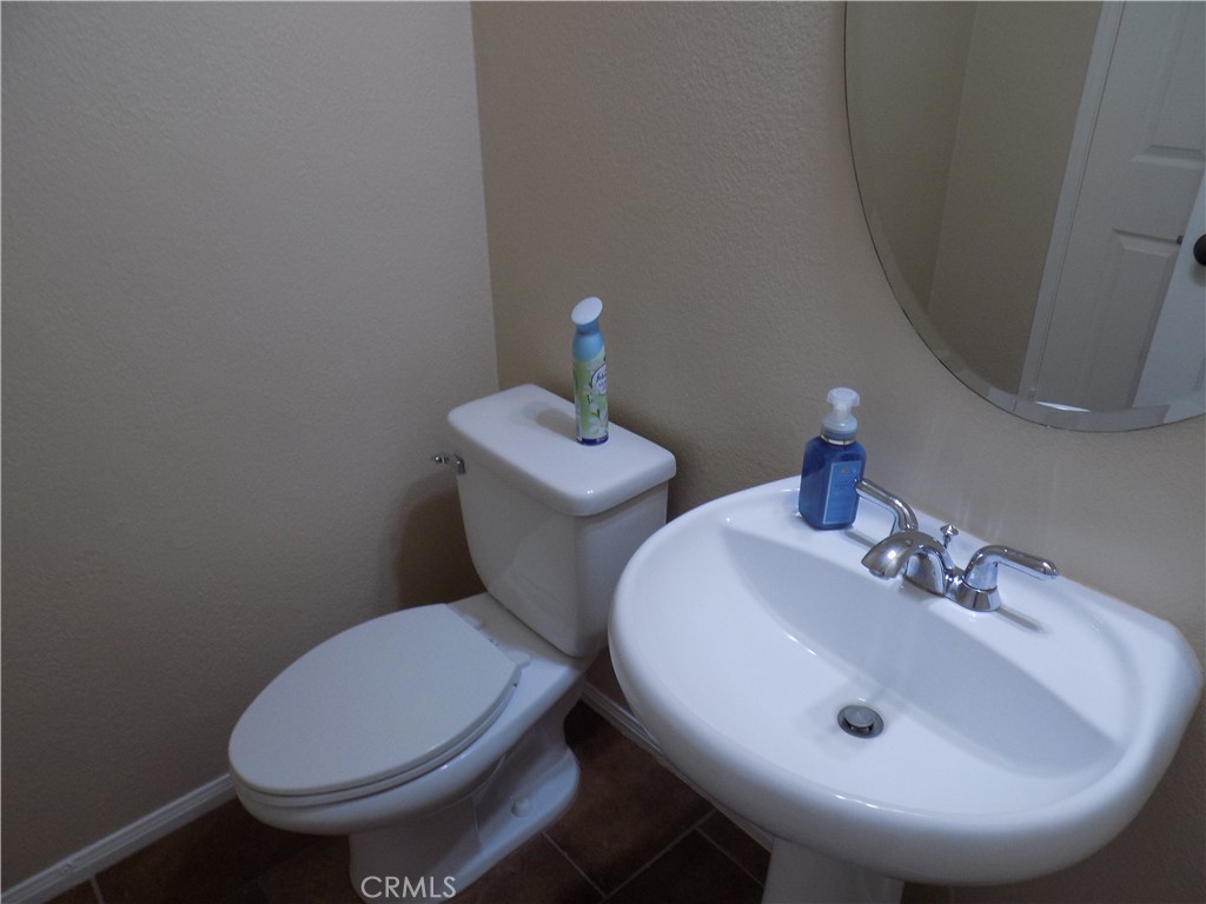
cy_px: 452
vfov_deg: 56.8
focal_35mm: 24
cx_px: 603
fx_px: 836
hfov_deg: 71.6
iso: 140
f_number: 3.1
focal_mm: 4.3
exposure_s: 1/30
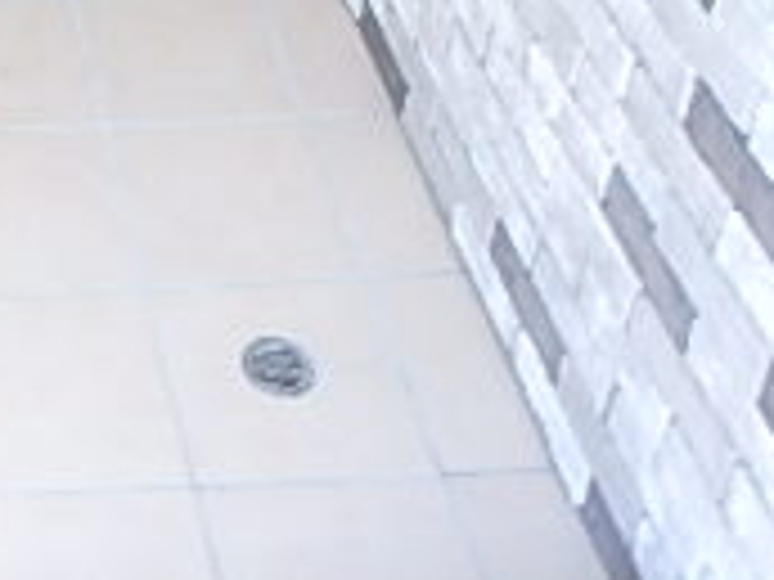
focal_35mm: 78
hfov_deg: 22.6
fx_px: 1744
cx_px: -207
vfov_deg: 16.0
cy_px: -472
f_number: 3.5
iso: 200
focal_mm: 3.7
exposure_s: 1/40
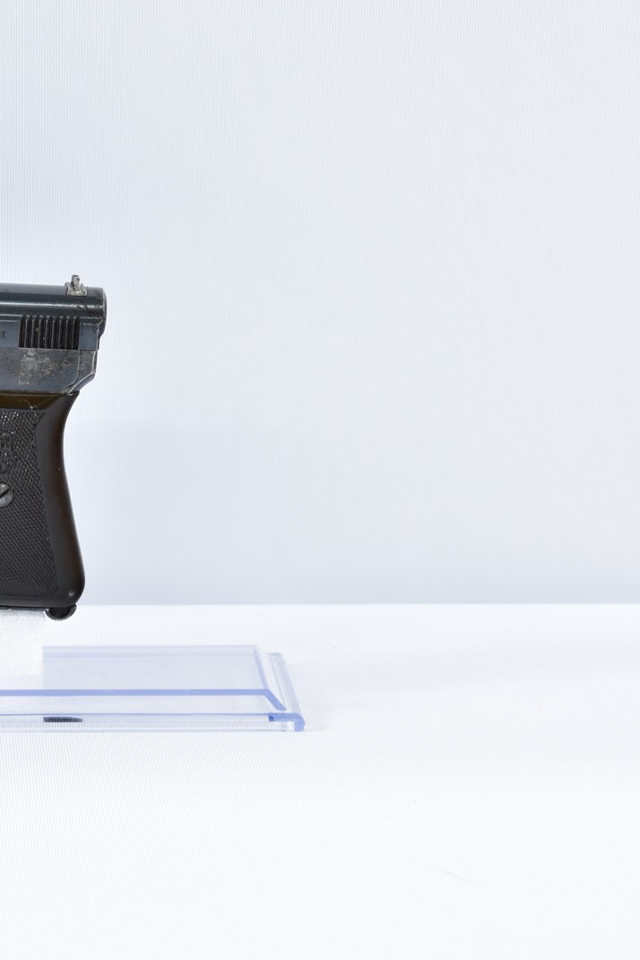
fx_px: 3733
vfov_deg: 14.6
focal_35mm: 140
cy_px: 403
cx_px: -93
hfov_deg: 9.7
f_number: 5.6
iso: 640
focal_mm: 50
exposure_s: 1/20
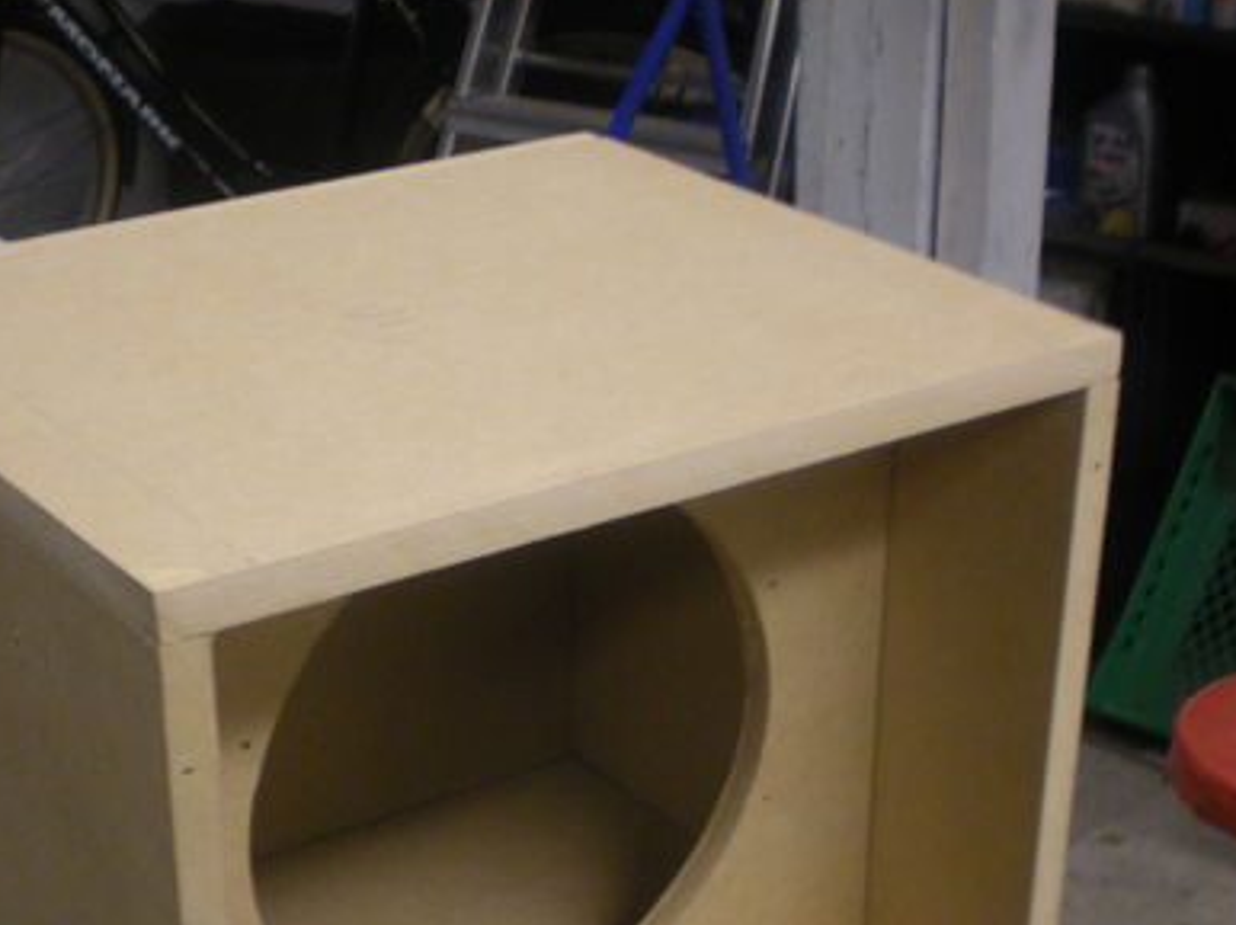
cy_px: 723
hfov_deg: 26.6
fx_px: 2605
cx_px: 480
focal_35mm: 73
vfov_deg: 20.0
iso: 200
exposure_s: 1/24.1
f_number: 3.5
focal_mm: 7.4
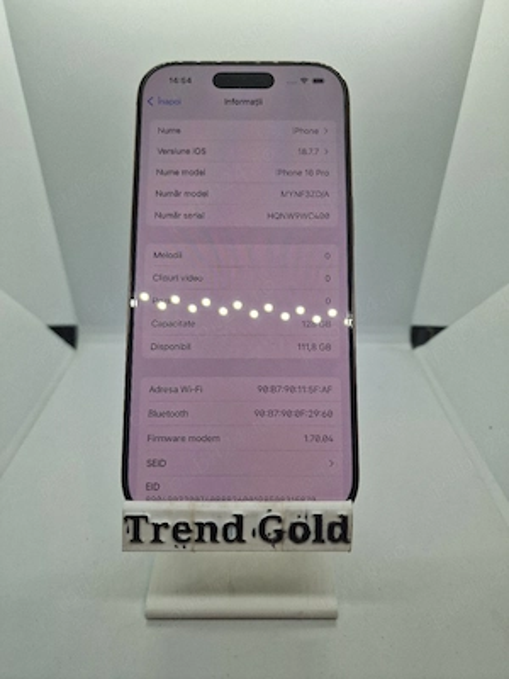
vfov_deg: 73.9
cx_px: 254
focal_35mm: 23
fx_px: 451
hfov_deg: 58.9
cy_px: 340
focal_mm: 6.4
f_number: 1.8
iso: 50
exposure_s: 1/161
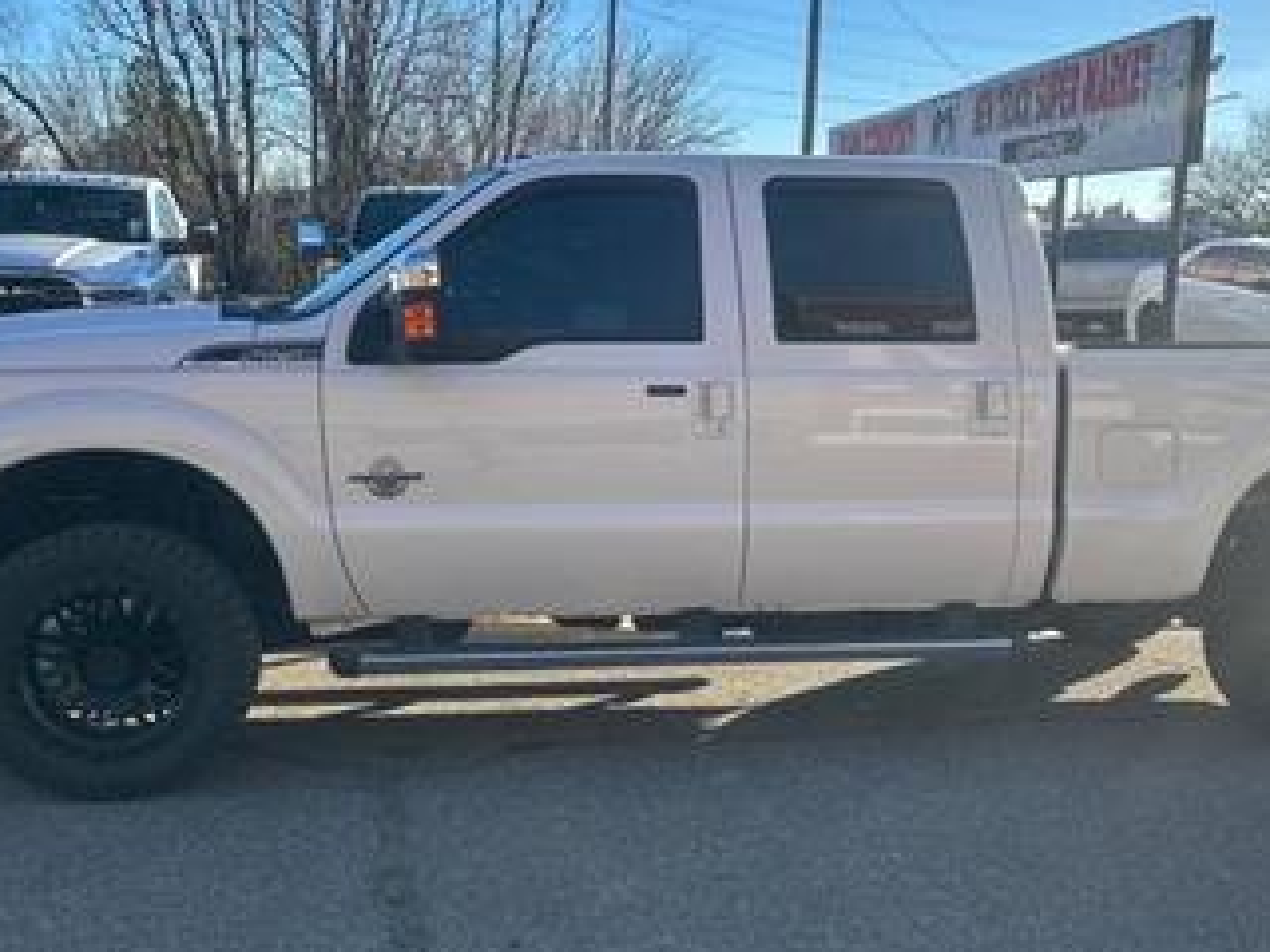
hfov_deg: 45.7
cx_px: 706
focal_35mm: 41
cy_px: 524
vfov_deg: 35.1
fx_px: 1504
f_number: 1.5
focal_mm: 5.7
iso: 50
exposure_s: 1/2457
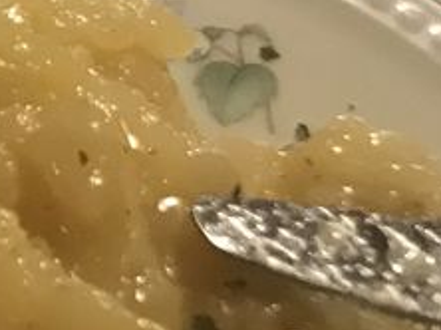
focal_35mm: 164
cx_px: -767
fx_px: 2087
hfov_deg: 9.9
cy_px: -287
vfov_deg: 8.6
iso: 50
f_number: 1.8
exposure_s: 1/17
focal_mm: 3.99
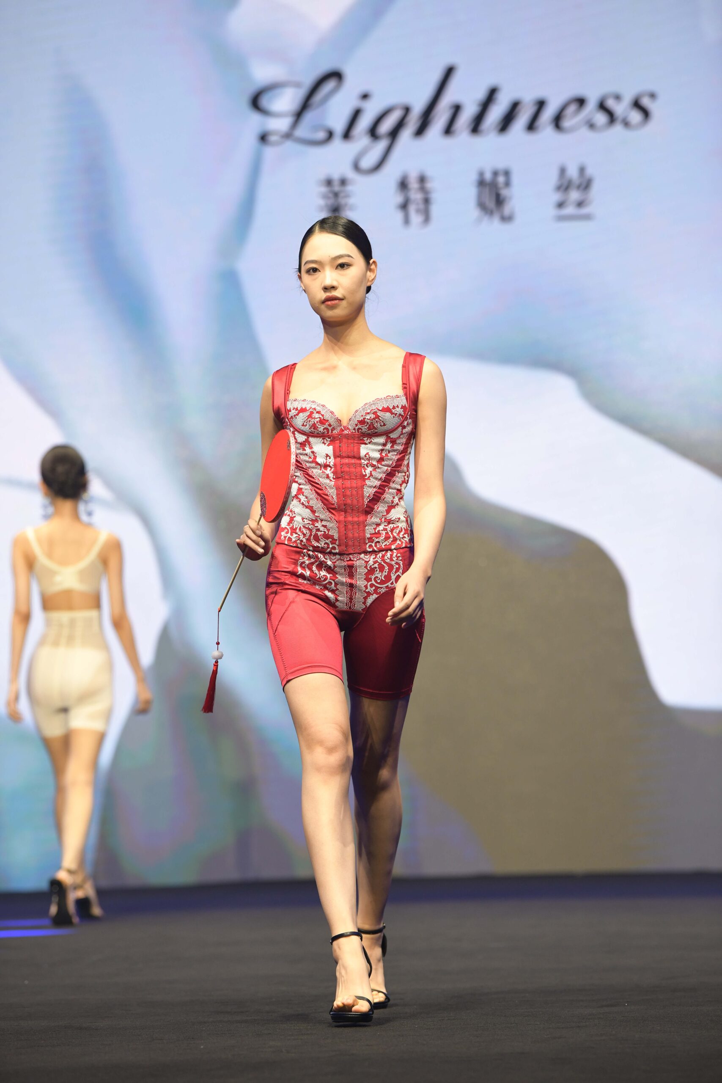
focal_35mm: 150
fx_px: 4512
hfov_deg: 9.1
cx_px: 361
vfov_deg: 13.7
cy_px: 542
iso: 800
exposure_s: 1/640
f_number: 4
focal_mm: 150
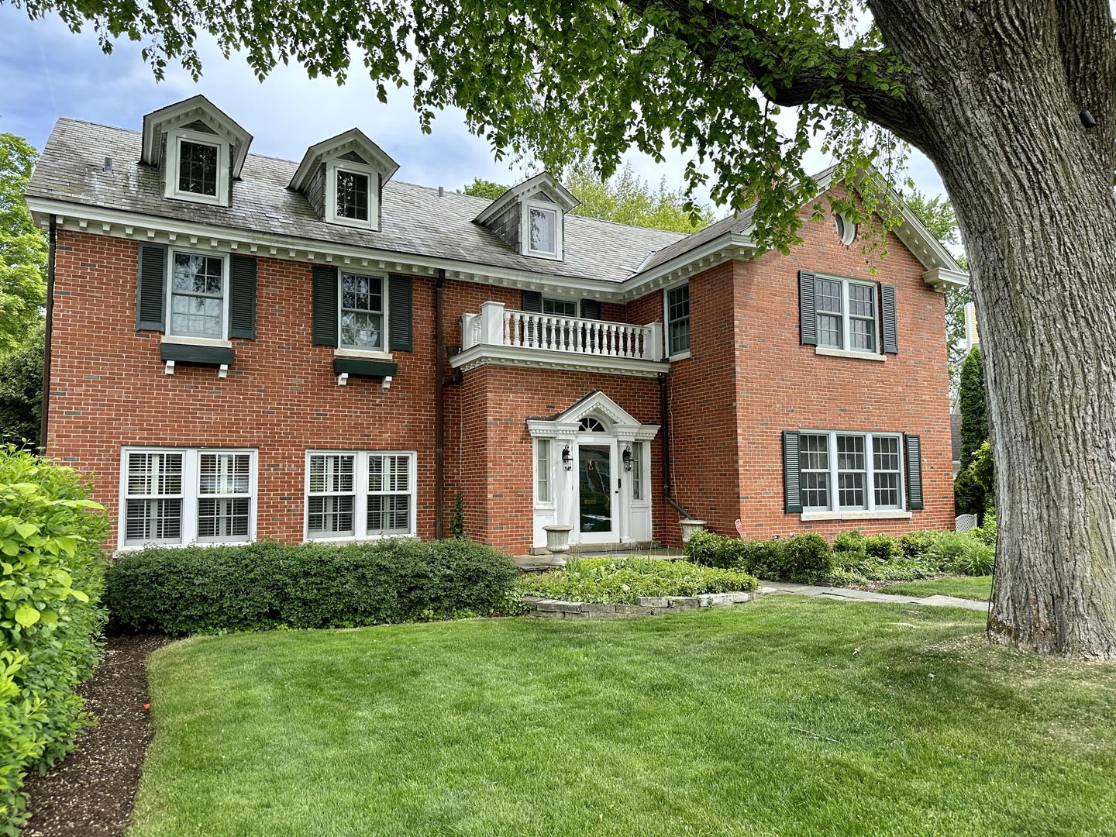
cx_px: 558
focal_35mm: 24
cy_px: 418
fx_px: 774
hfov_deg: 71.6
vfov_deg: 56.8
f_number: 1.78
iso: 80
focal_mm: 6.86
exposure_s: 1/1131
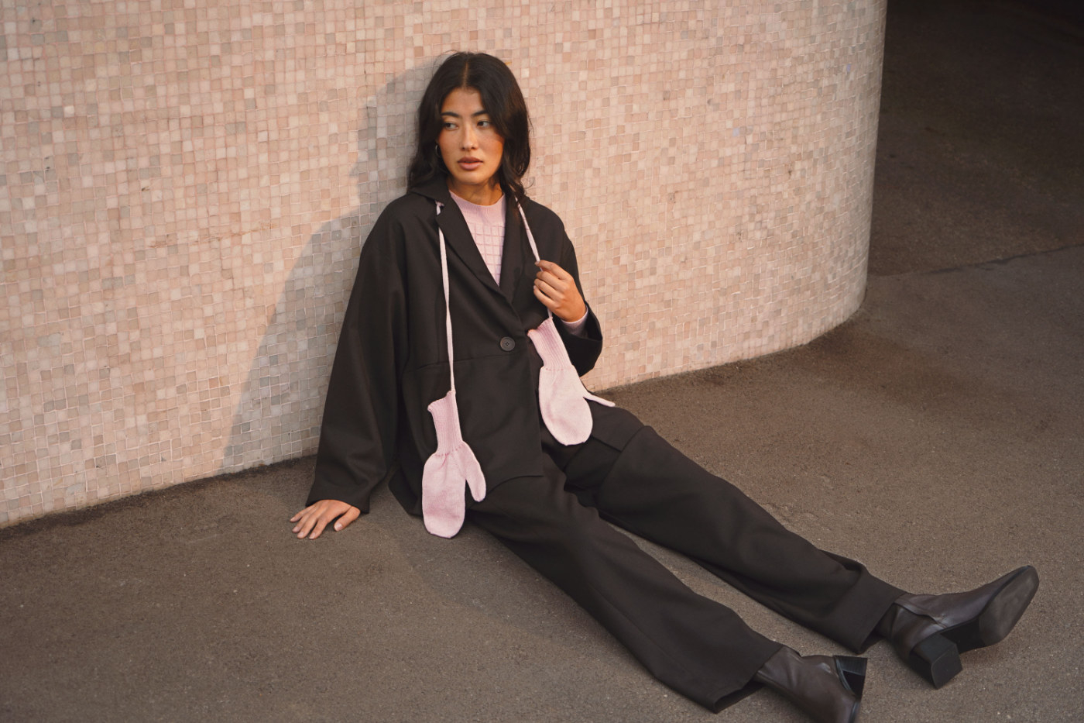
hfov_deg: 40.3
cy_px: 362
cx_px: 542
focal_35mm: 49
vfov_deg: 27.5
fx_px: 1475
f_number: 4
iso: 125
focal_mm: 49
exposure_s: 1/125
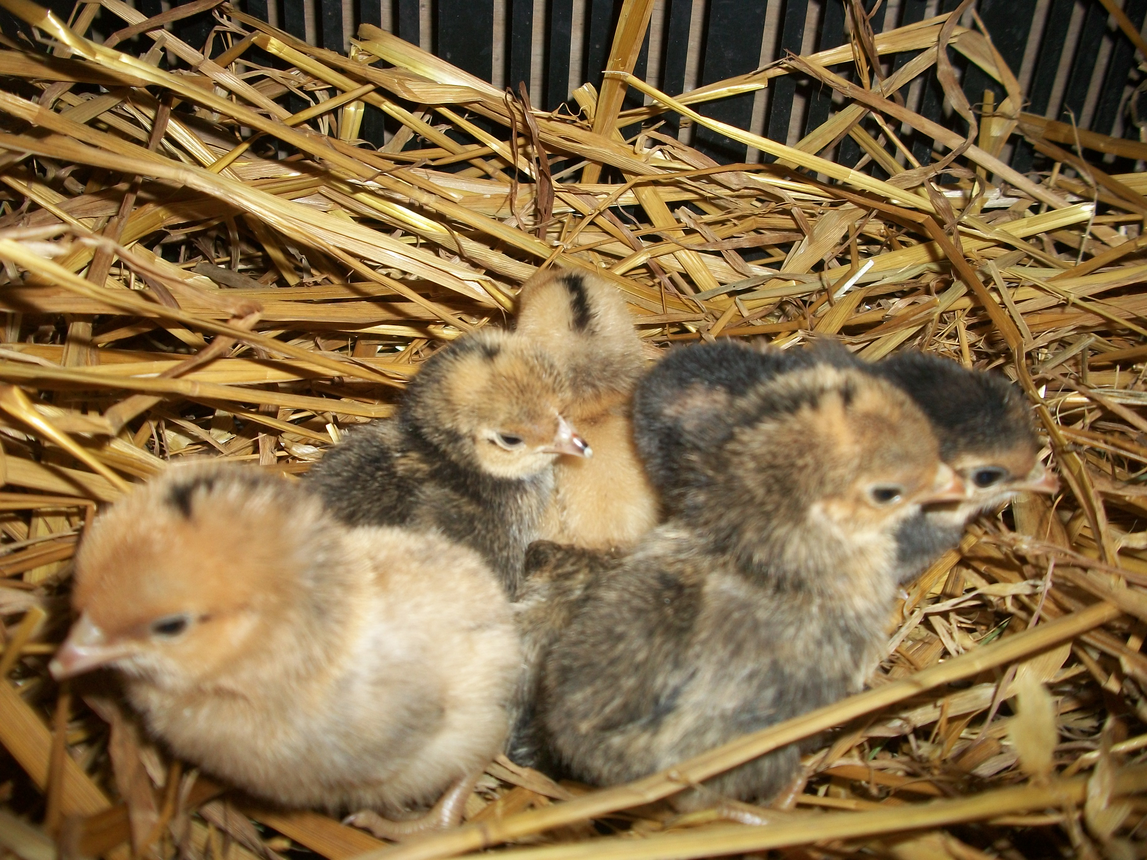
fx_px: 1060
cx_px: 574
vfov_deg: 44.2
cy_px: 430
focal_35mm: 32
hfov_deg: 56.8
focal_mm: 5.7
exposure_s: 1/60
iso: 80
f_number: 2.9
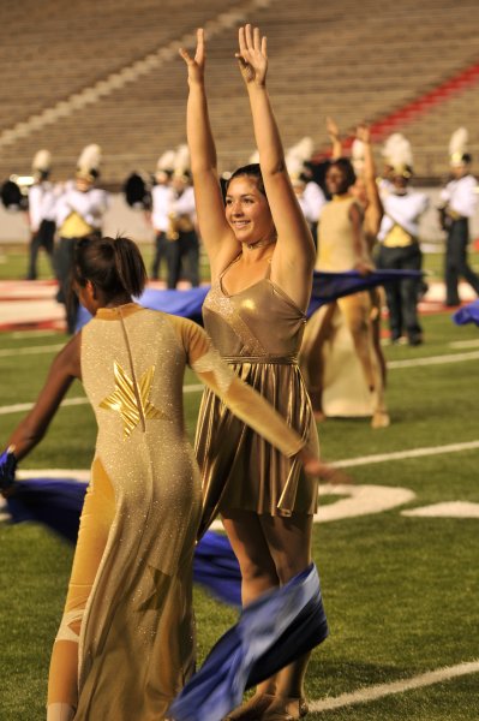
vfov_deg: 14.0
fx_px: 2939
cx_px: 240
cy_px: 360
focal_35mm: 147
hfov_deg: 9.3
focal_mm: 98
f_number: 2.8
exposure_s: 1/60
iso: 220
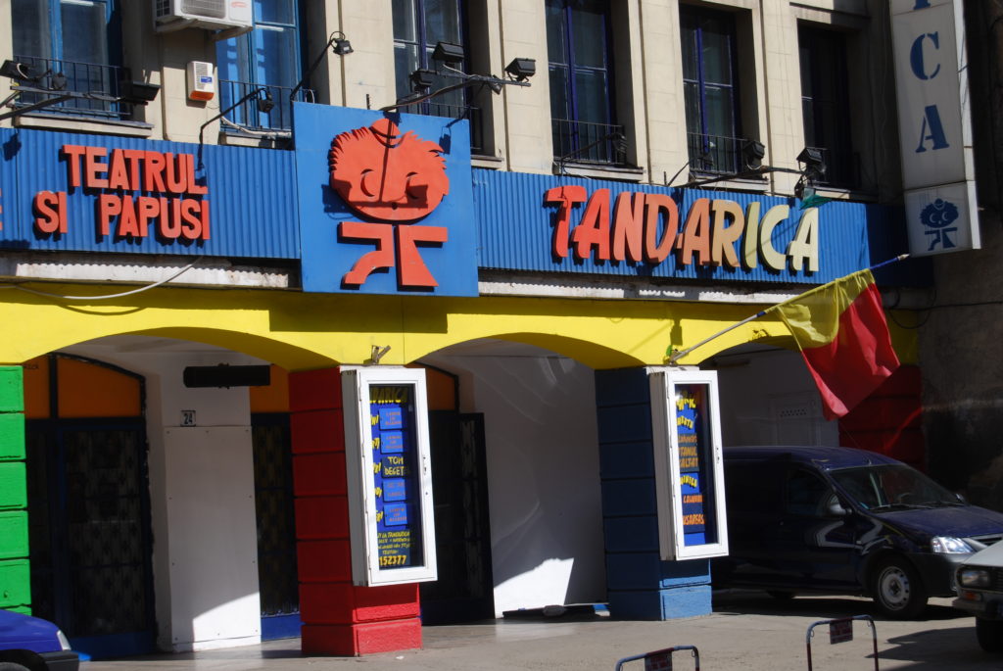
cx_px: 502
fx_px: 2301
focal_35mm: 82
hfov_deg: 24.6
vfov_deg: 16.6
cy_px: 336
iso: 100
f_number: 9
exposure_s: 1/320
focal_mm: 55
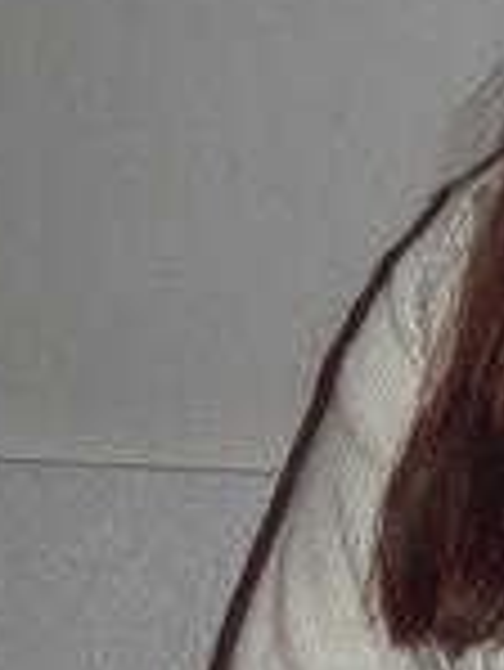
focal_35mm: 266
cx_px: 940
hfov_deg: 5.5
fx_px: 5156
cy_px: 292
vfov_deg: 7.4
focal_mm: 10.2
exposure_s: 1/50
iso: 200
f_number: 3.5
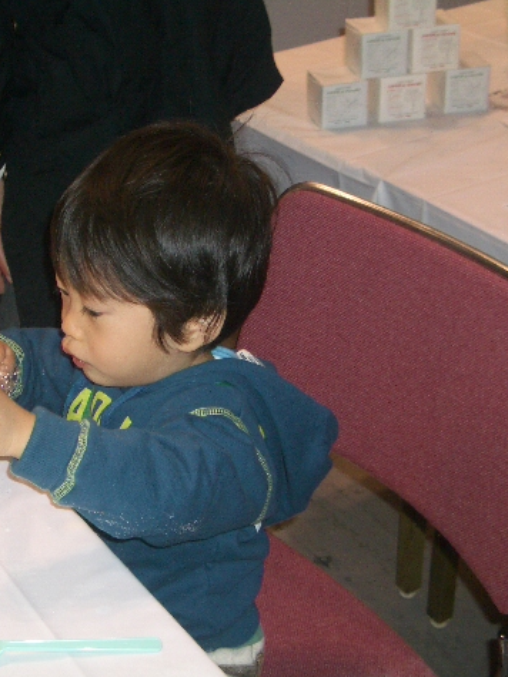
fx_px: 1292
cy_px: 338
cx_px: 81
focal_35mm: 66
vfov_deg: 29.4
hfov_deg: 21.9
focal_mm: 8.2
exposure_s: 1/60
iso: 100
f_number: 3.1
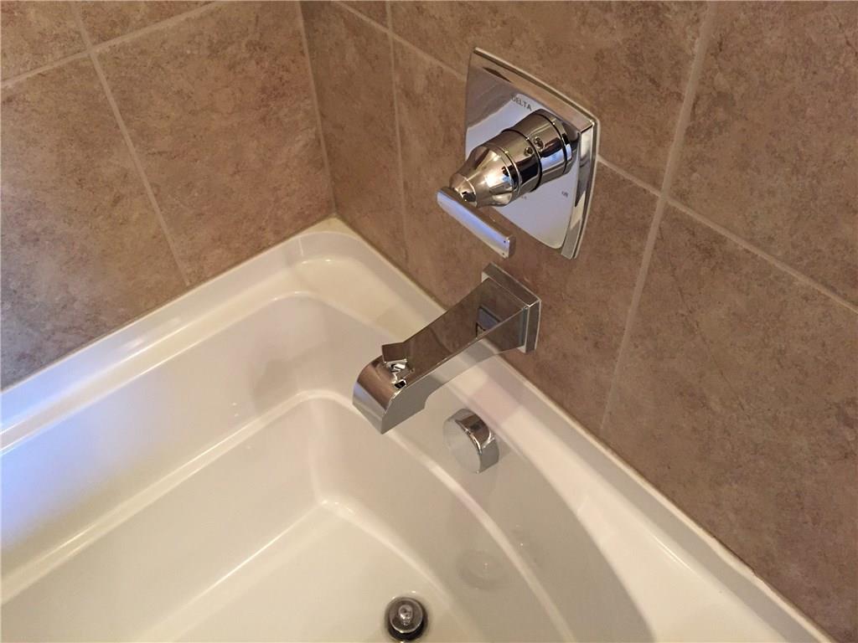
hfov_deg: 61.7
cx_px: 429
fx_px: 719
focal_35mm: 29
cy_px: 322
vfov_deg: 48.2
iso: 250
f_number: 2.2
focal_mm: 4.15
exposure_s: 1/30
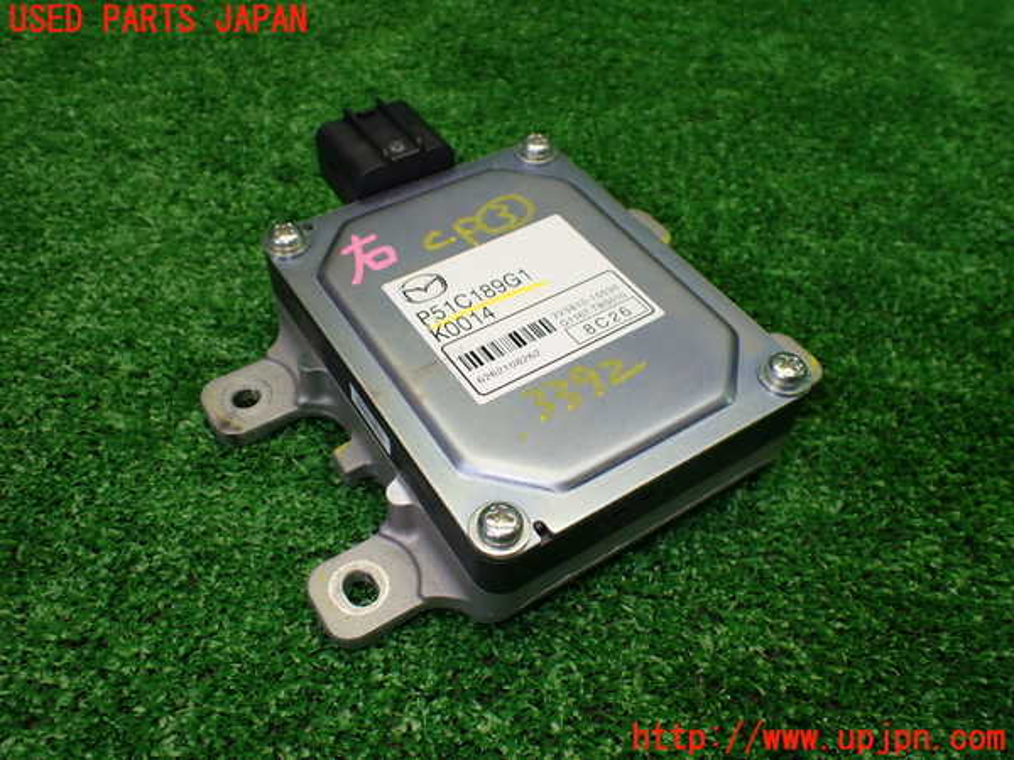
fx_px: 879
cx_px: 507
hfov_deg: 60.0
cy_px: 380
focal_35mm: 30
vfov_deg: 46.8
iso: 200
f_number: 2.3
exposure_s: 1/125
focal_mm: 5.4
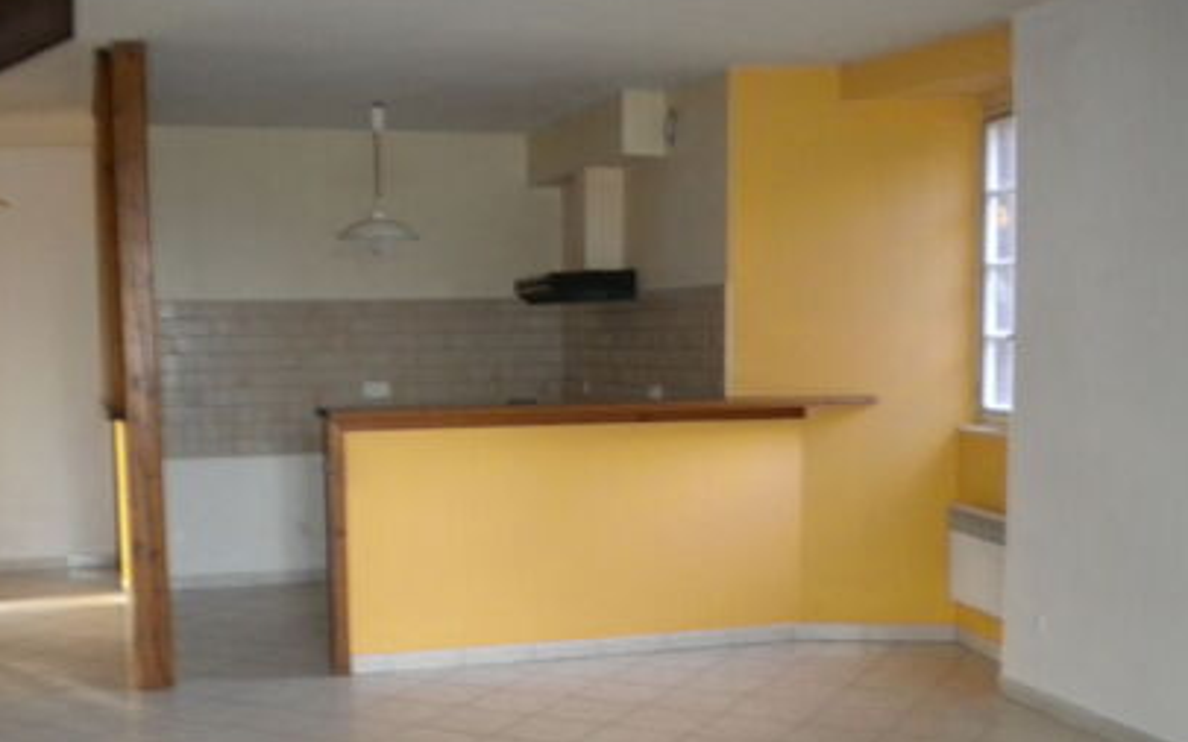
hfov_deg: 45.2
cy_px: 510
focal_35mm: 44
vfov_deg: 29.0
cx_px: 537
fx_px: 1424
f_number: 3.1
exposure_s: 1/30
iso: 400
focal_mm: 6.3
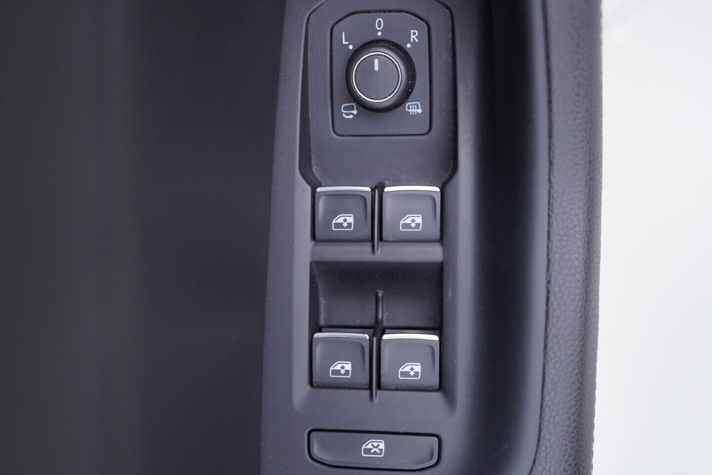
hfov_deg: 53.1
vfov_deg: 36.9
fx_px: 712
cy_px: 238
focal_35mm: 36
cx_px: 356
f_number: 2.8
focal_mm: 24
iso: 250
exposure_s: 1/40
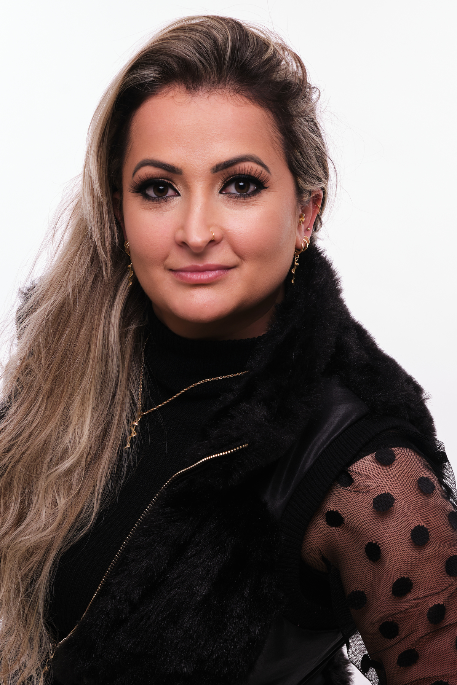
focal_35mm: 76
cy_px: 342
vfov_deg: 26.7
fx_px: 1447
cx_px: 228
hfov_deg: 17.9
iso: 160
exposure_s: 1/125
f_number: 9
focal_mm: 50.5
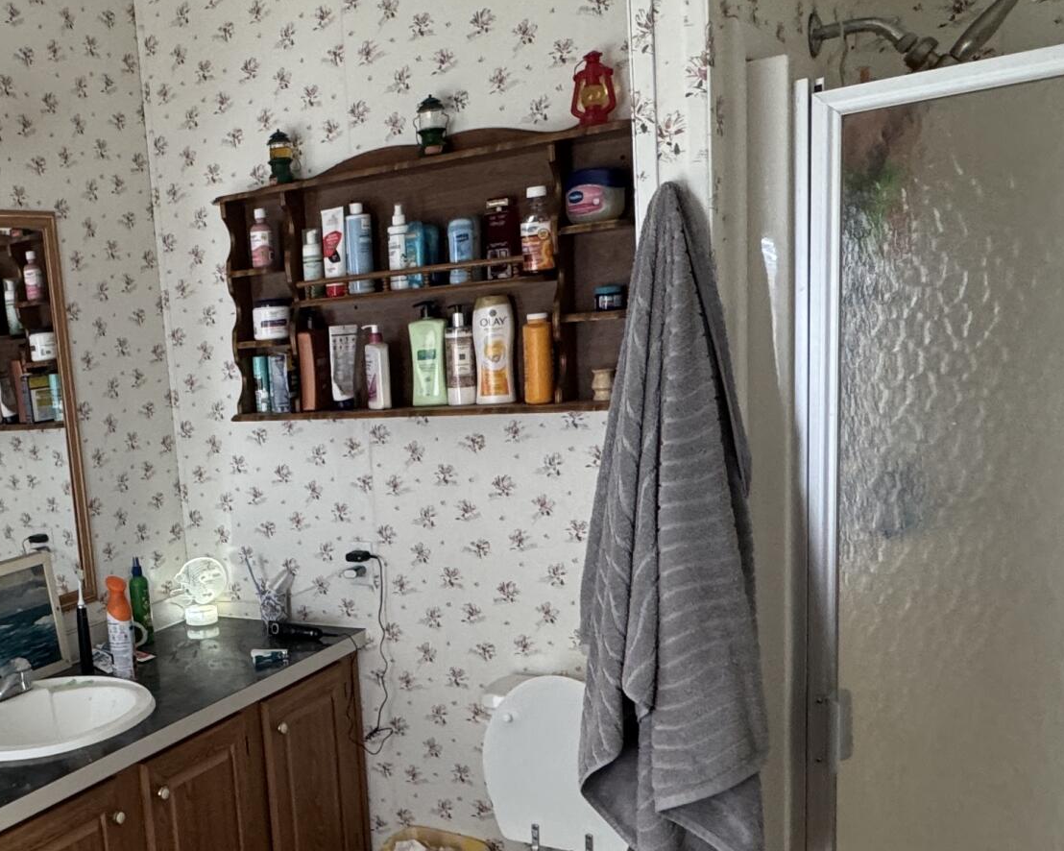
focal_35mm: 37
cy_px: 564
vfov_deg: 39.7
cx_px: 150
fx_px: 1165
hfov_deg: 45.5
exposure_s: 1/60
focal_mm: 2.22
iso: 320
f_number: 2.2
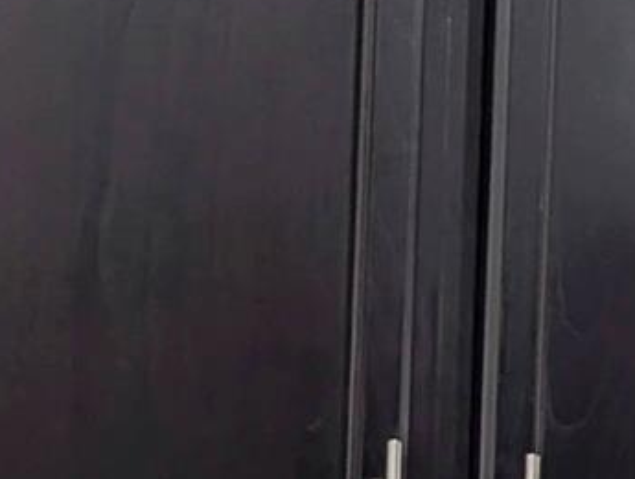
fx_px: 2609
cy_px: 739
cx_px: 1594
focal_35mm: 142
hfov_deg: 11.2
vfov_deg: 10.1
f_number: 1.68
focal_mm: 6.9
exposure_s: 1/24
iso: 66
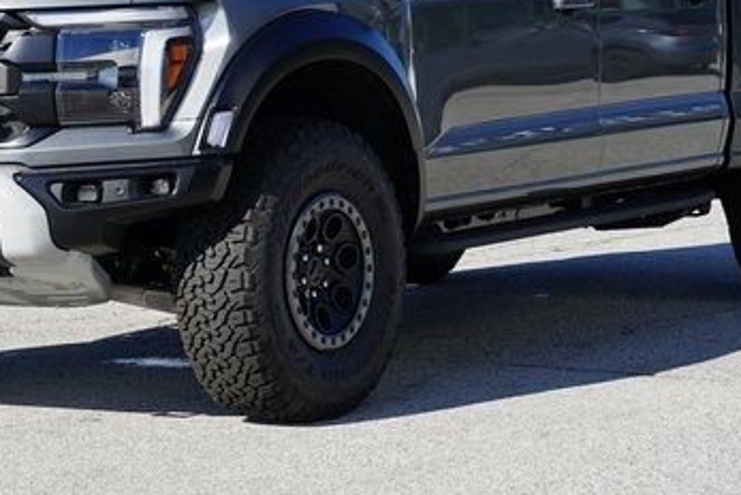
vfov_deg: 10.6
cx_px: 278
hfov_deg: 15.9
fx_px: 2657
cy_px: 69
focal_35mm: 129
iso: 100
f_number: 11
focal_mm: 70
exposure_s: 1/100
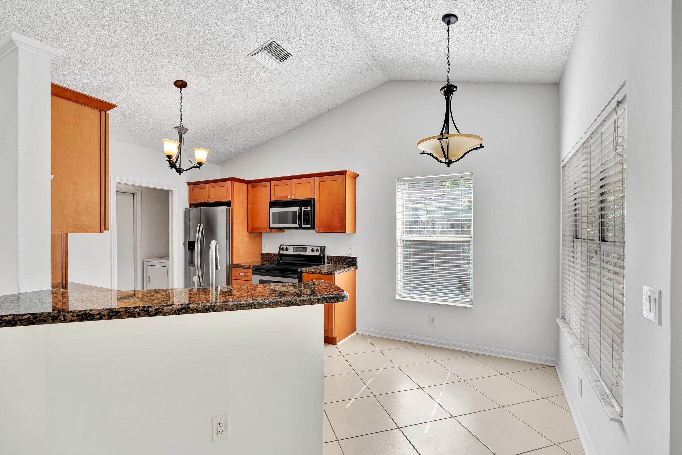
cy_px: 228
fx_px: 303
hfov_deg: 96.7
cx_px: 341
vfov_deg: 73.8
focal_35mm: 16
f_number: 5.6
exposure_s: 1/15
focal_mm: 16
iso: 100
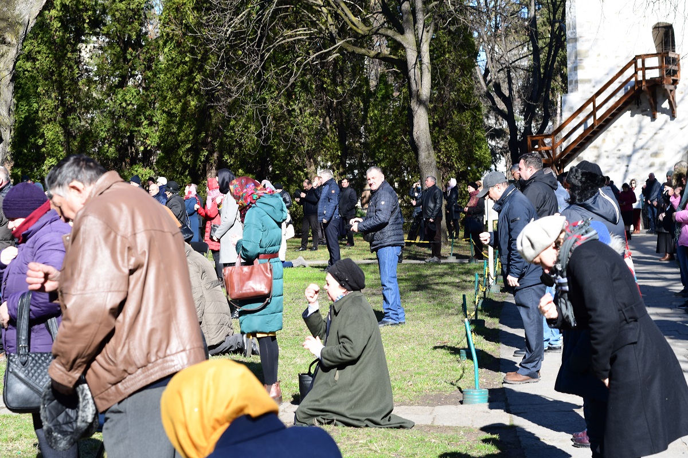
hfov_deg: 27.0
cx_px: 344
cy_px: 229
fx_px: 1433
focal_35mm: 75
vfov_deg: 18.2
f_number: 5.6
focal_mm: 50
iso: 100
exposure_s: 1/200
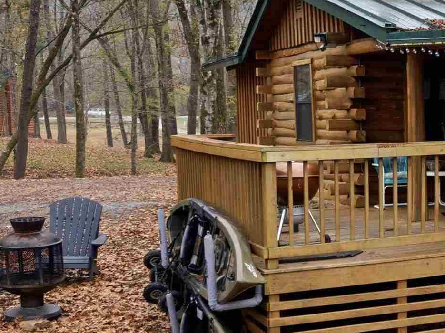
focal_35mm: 77
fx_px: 990
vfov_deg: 19.1
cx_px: 559
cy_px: 187
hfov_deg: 22.9
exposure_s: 1/1000
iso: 260
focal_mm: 8.7
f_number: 1.8
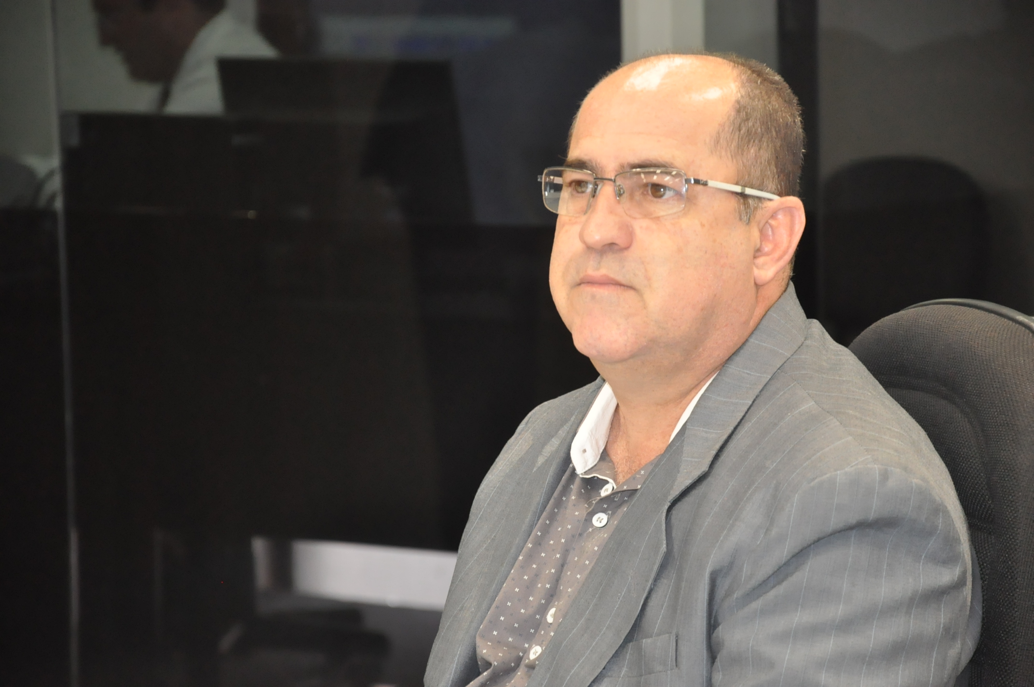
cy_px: 344
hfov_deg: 13.1
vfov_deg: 8.7
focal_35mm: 158
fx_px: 4518
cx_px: 517
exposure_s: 1/60
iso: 2000
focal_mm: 105
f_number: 5.6
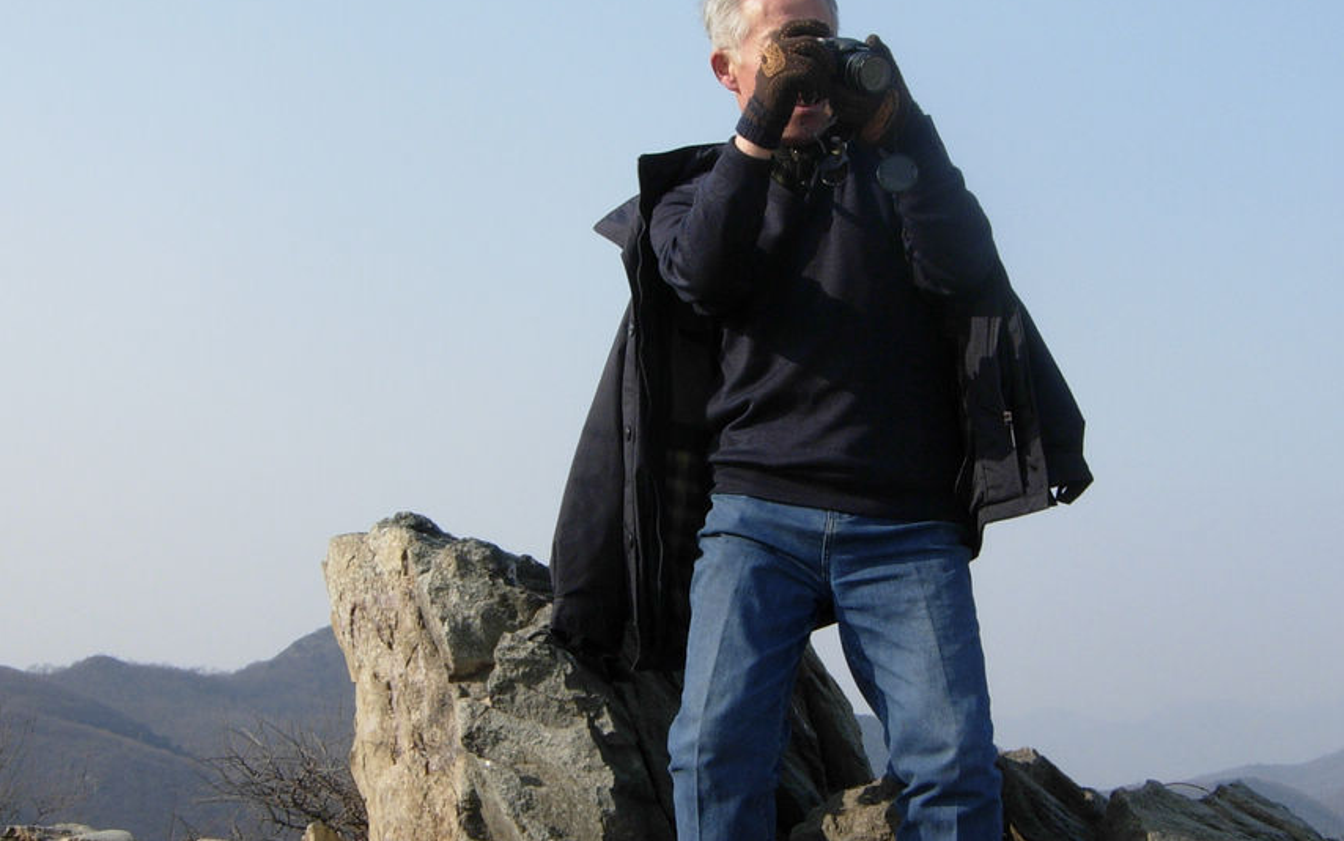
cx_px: 801
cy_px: 371
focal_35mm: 67
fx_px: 2454
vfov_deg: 19.4
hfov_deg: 30.5
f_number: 6.1
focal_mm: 7.5
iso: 50
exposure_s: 1/264
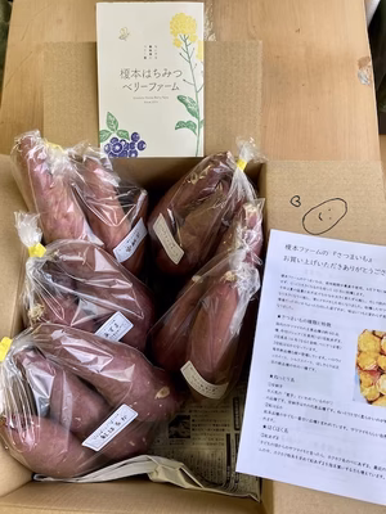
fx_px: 416
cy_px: 257
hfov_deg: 49.7
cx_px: 193
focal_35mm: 28
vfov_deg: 63.4
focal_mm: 3.99
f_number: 1.8
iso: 64
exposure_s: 1/112
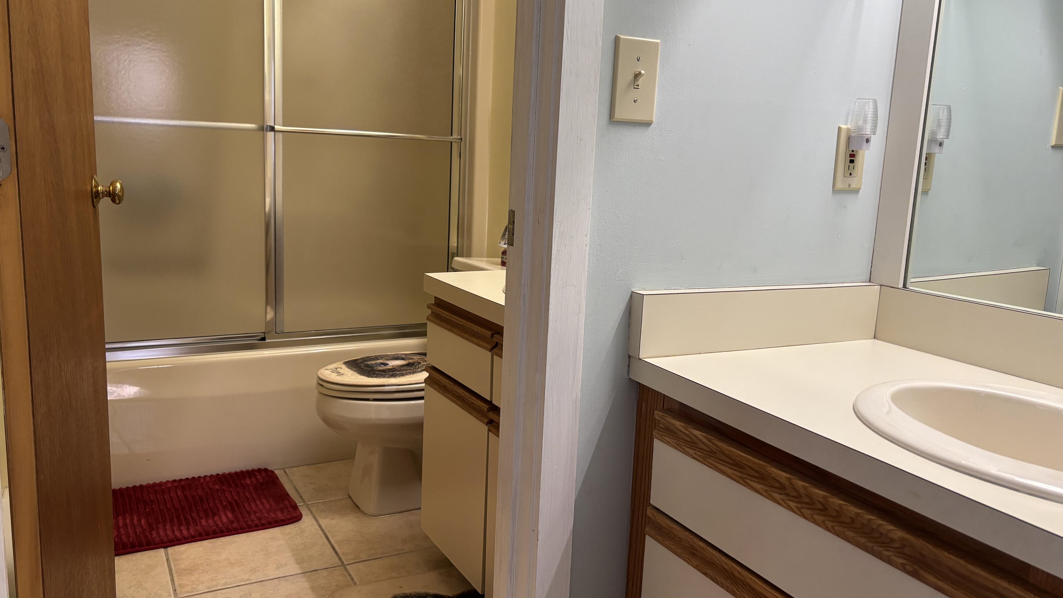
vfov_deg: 40.2
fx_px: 817
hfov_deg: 66.1
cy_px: 284
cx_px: 523
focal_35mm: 29
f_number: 1.6
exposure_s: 1/60
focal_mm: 5.96
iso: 125
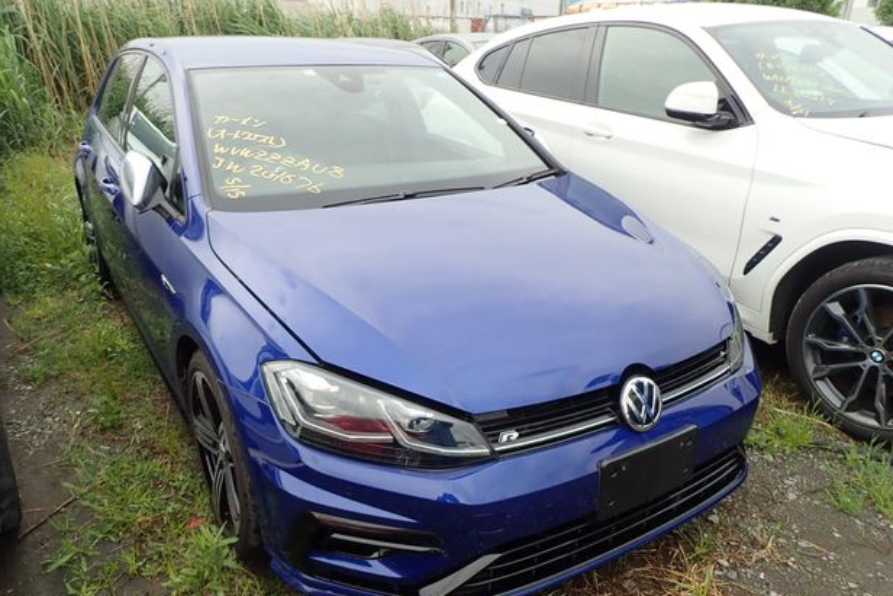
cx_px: 433
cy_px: 328
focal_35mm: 27
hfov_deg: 67.4
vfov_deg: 47.9
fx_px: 670
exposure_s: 1/320
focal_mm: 4.5
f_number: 2.8
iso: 100
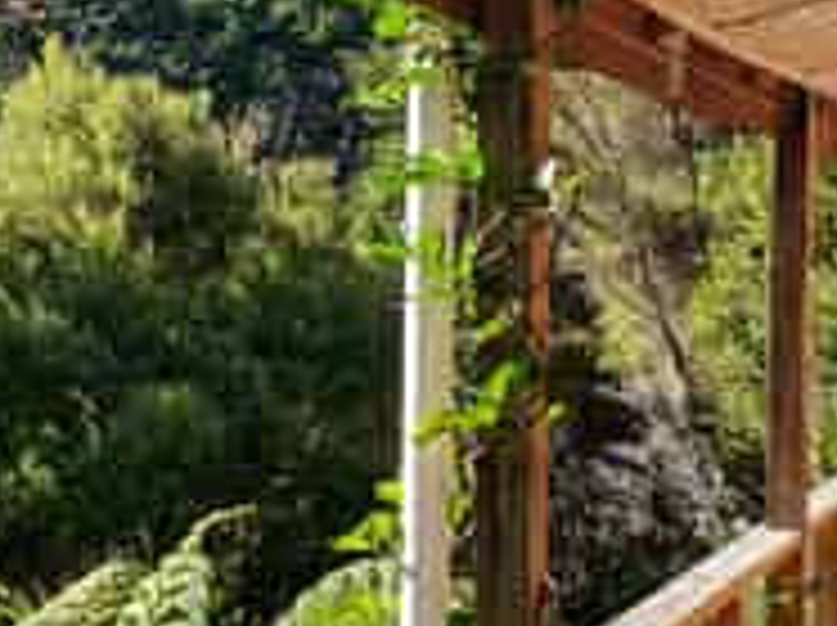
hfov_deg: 28.2
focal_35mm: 69
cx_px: 362
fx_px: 1666
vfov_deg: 21.2
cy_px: 430
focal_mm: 4.3
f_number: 2.4
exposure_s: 1/608
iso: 50
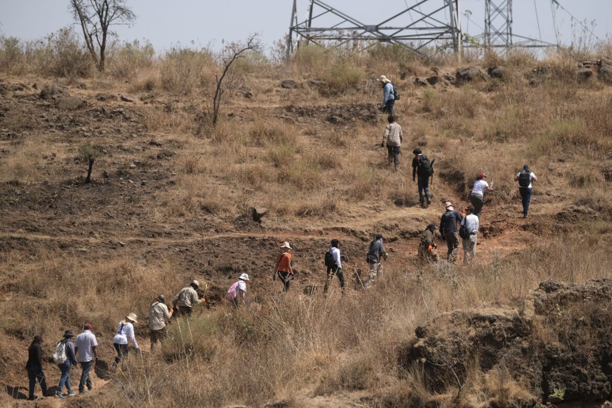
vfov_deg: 9.0
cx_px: 306
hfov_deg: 13.4
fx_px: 2601
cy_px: 204
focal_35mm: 153
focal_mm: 102.2
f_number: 2.8
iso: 200
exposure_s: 1/3200
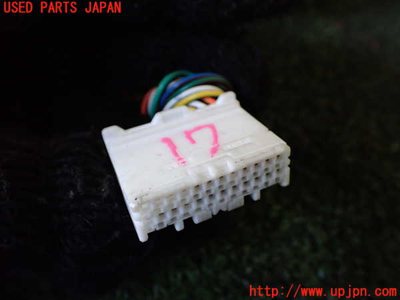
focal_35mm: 30
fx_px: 347
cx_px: 200
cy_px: 150
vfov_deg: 46.8
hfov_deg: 60.0
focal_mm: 5.4
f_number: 2.3
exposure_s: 1/125
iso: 640
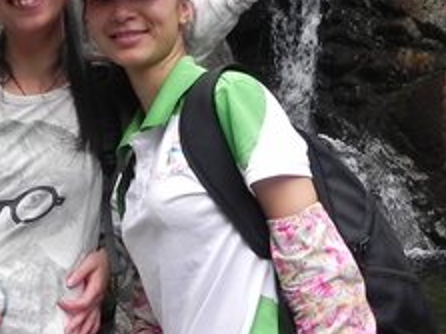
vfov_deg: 16.1
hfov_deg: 21.5
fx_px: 1172
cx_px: 222
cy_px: 67
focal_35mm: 91
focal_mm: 5.2
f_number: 3.5
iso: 160
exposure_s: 1/129
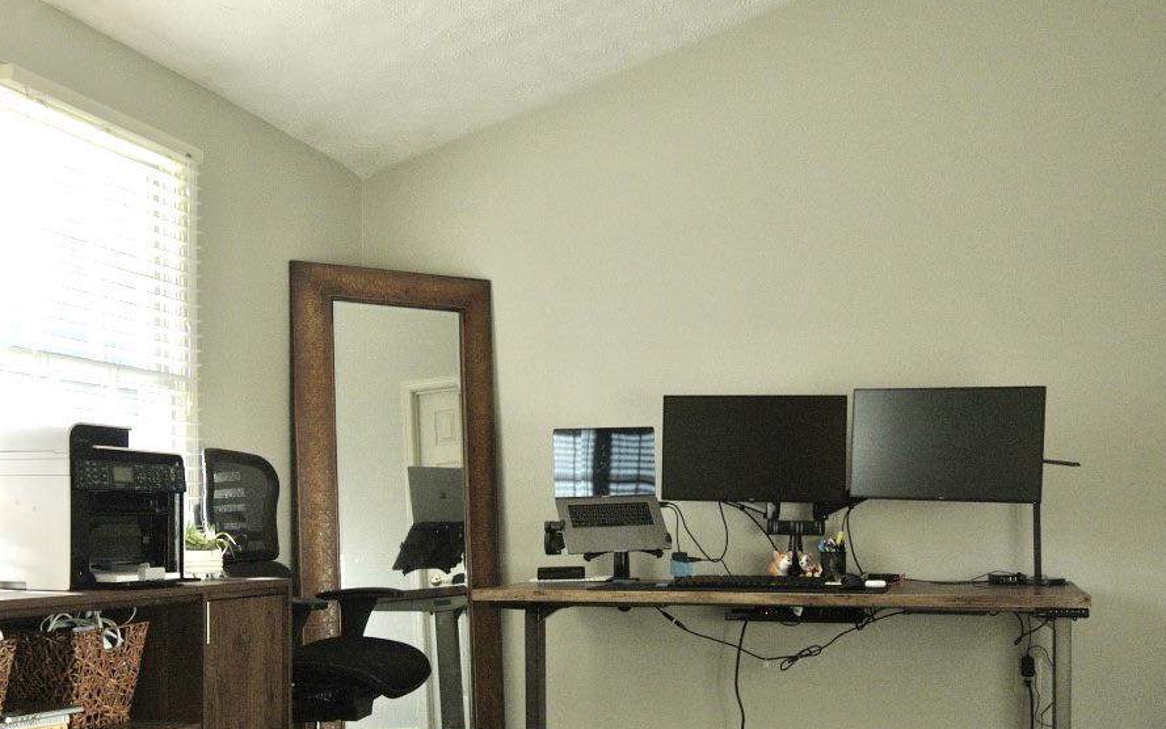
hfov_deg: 49.2
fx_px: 1271
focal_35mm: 40
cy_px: 542
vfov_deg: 31.5
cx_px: 651
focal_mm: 6.7
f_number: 3.5
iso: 250
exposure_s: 1/60
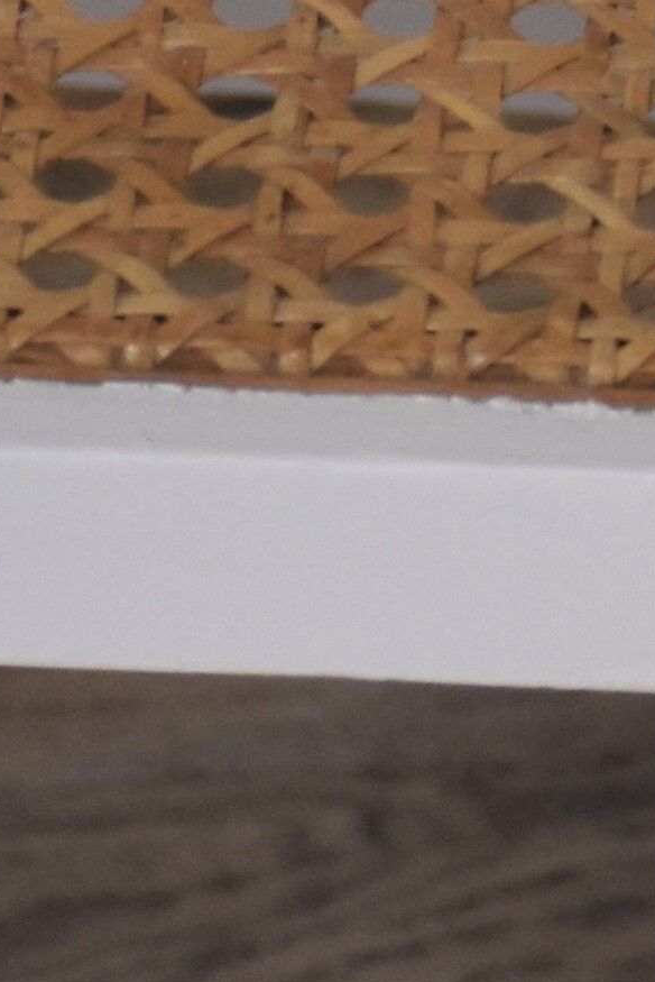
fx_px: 25795
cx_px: -464
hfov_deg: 1.5
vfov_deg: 2.2
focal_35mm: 946
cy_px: -1230
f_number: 4.8
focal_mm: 92
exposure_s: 1/160
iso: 800
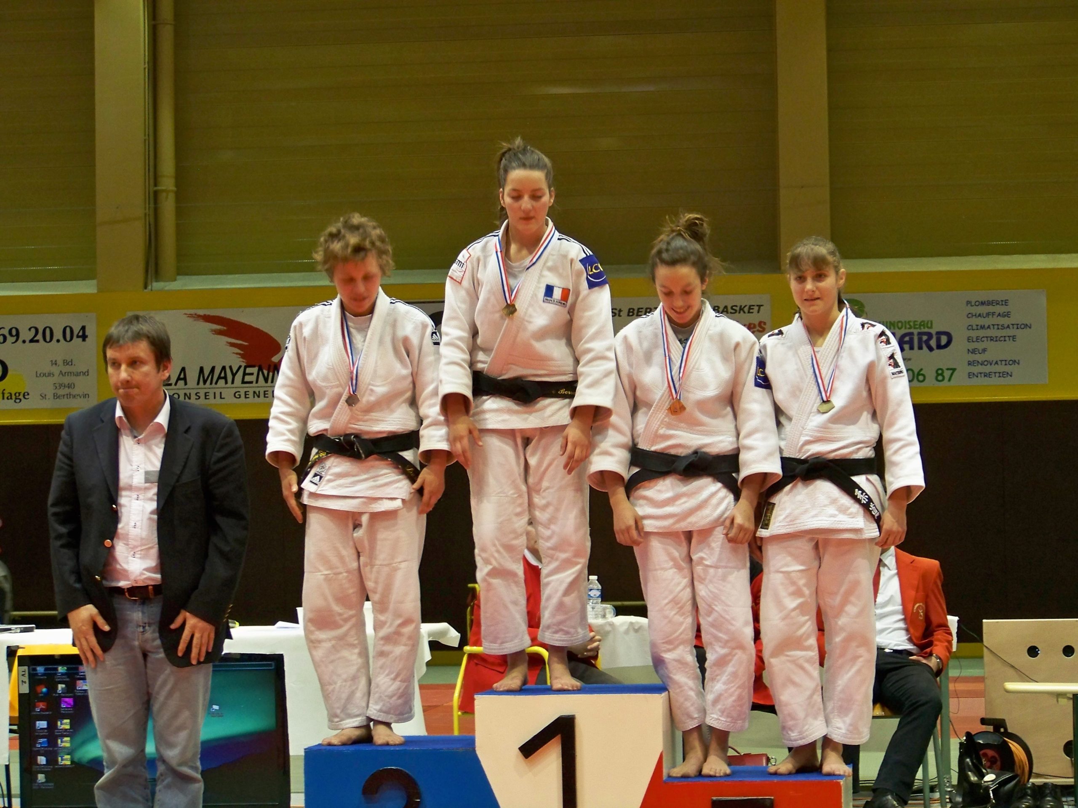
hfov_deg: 18.0
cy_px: 404
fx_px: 3394
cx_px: 539
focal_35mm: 109
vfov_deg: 13.6
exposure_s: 1/50
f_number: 3.2
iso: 250
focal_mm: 19.3
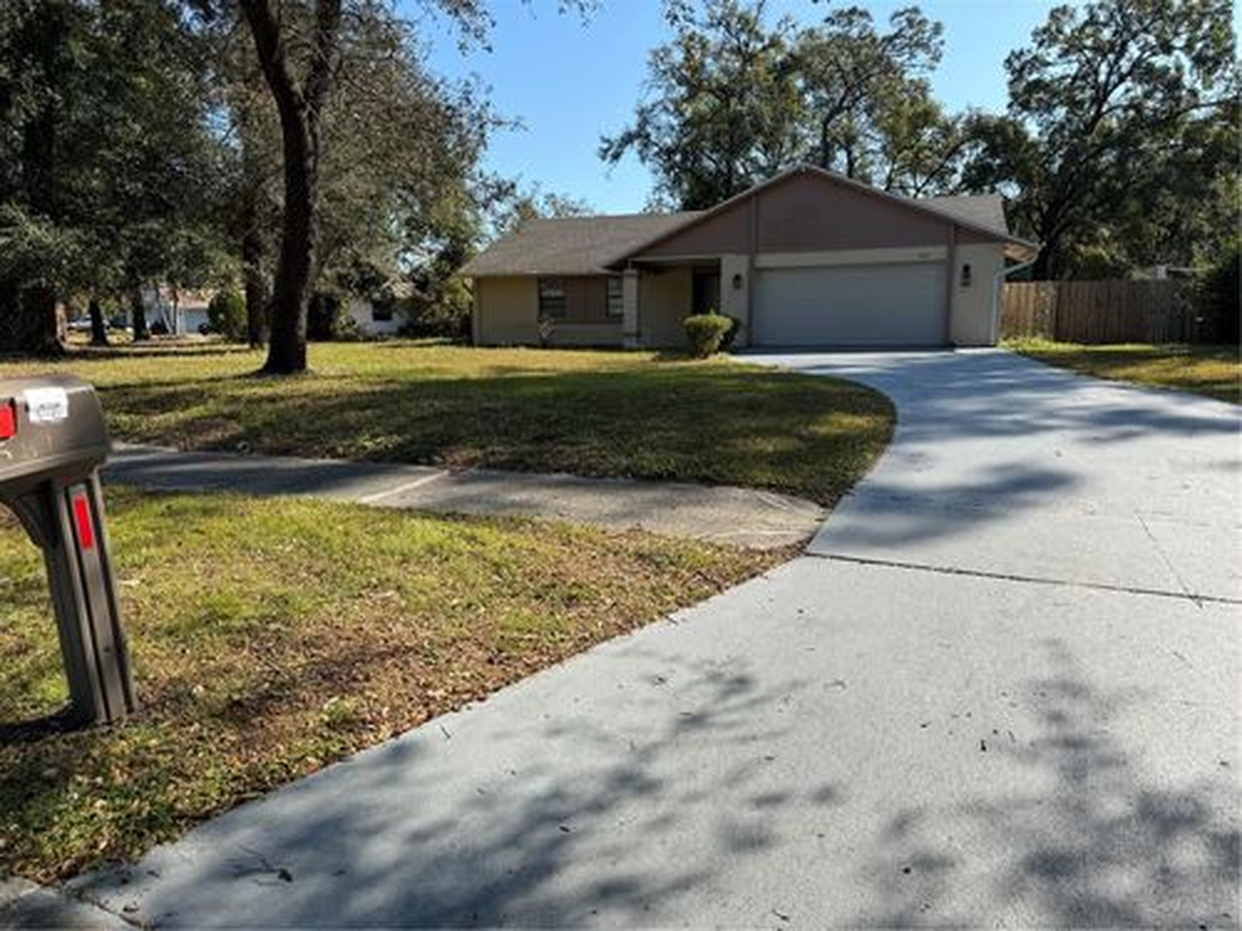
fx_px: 861
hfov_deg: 71.6
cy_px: 466
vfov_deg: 56.8
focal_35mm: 24
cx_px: 621
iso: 80
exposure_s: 1/3597
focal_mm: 6.86
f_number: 1.78
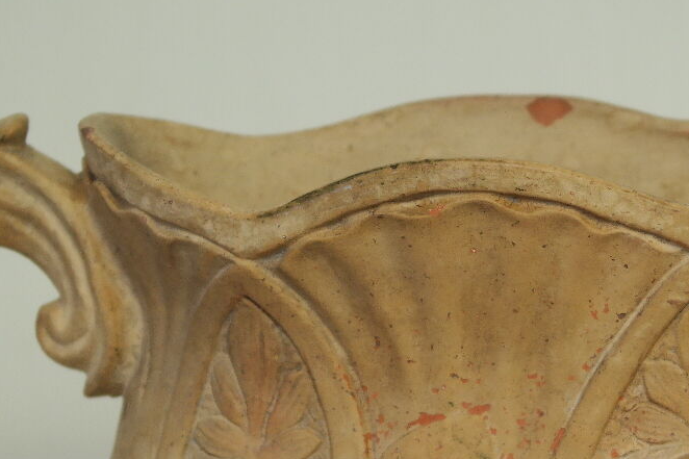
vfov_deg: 6.8
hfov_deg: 10.2
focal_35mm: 201
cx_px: 680
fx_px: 3846
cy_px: 478
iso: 400
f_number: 6.3
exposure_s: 1/30
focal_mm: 50
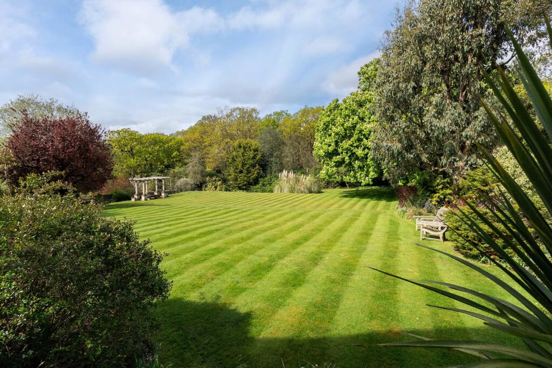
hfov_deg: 83.9
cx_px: 276
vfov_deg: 62.0
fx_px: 307
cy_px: 184
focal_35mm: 20
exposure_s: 1/1600
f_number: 7.1
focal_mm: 20
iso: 1250
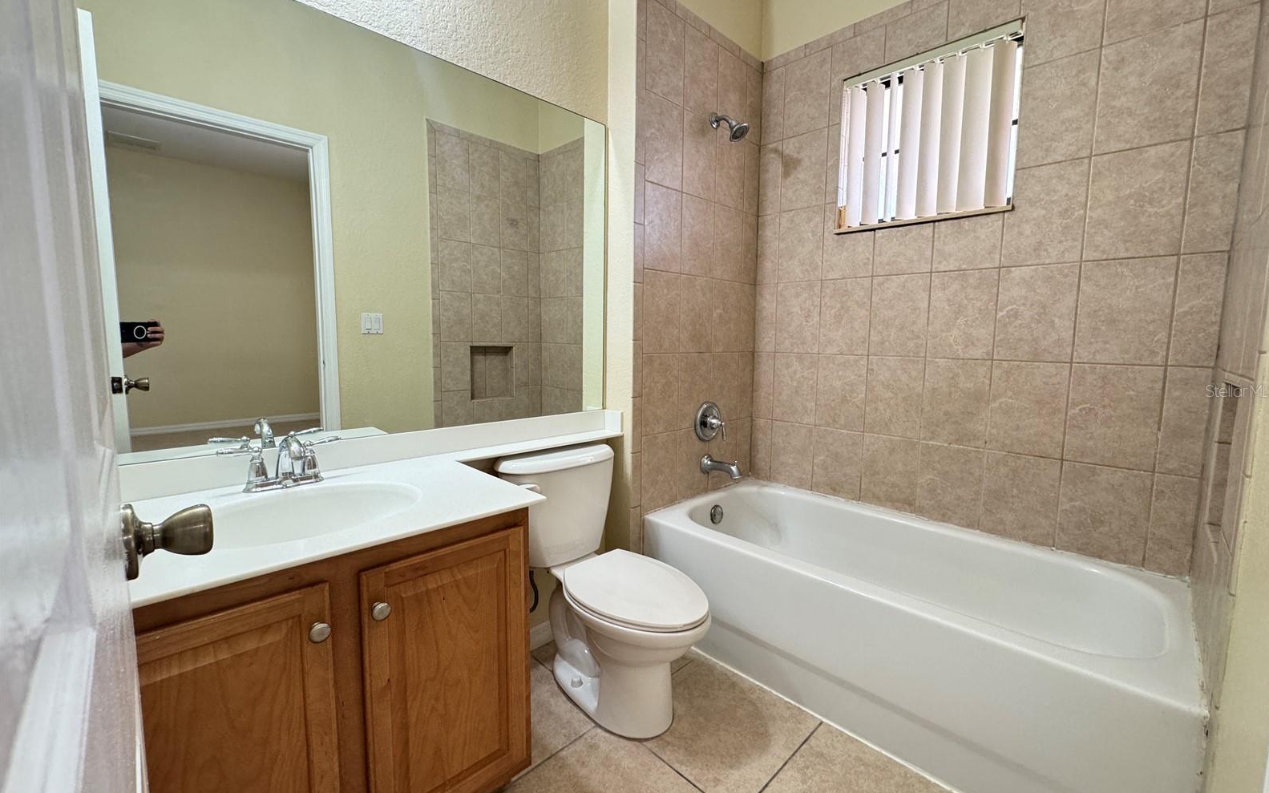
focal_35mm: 15
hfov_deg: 101.5
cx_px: 640
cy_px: 390
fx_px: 519
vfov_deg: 74.8
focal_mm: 2.22
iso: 250
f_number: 2.2
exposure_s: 1/60
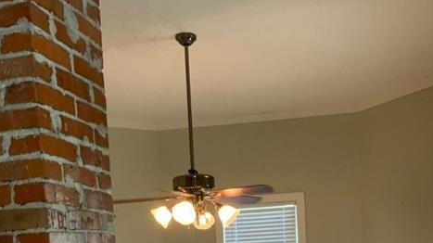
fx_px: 597
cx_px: 250
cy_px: 326
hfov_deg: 39.8
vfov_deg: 20.7
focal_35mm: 52
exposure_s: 1/60
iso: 160
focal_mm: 3
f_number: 1.8
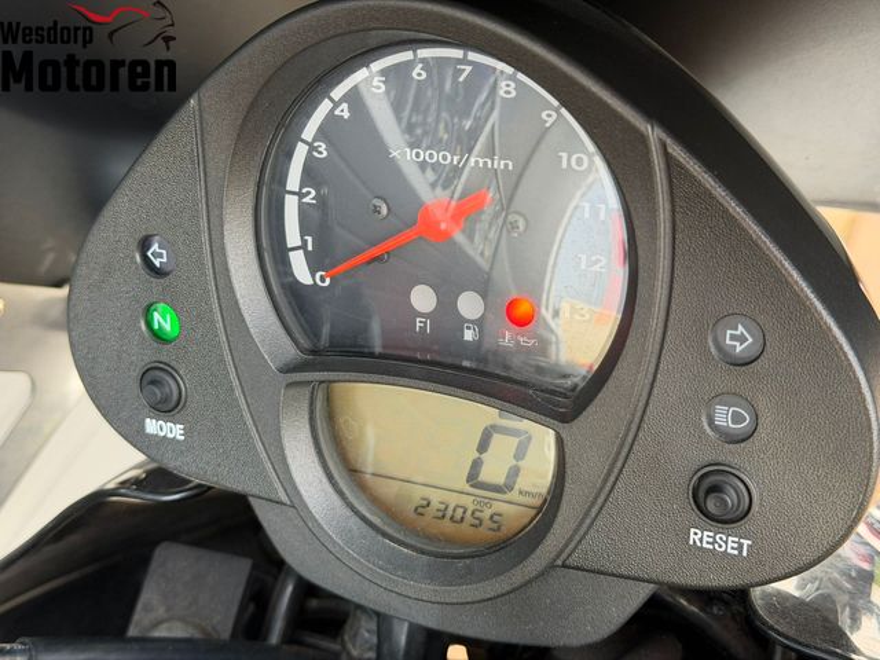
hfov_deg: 39.7
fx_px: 1220
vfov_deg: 30.3
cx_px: 440
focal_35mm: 48
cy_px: 330
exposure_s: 1/121
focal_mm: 6.76
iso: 50
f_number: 1.78
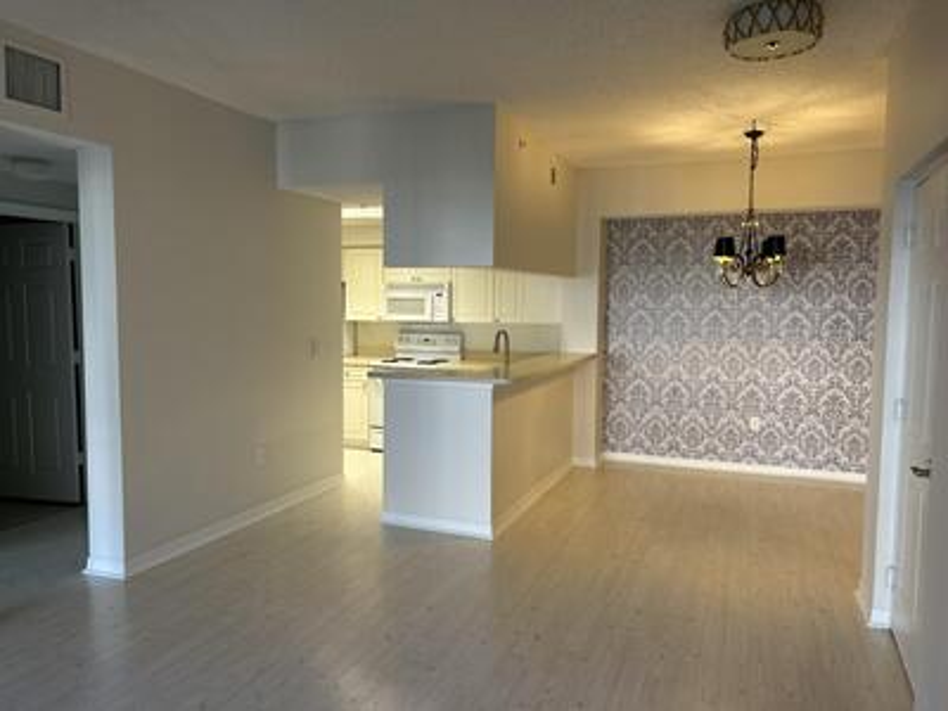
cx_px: 474
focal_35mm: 26
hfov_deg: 67.3
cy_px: 356
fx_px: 712
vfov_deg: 53.1
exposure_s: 1/60
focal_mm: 5.7
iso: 125
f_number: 1.5
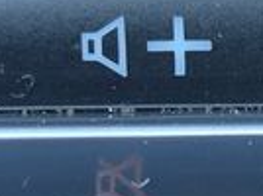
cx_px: 241
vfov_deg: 8.4
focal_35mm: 176
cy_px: 161
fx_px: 1335
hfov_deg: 11.2
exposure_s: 1/100
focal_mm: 5.4
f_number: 1.8
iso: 125
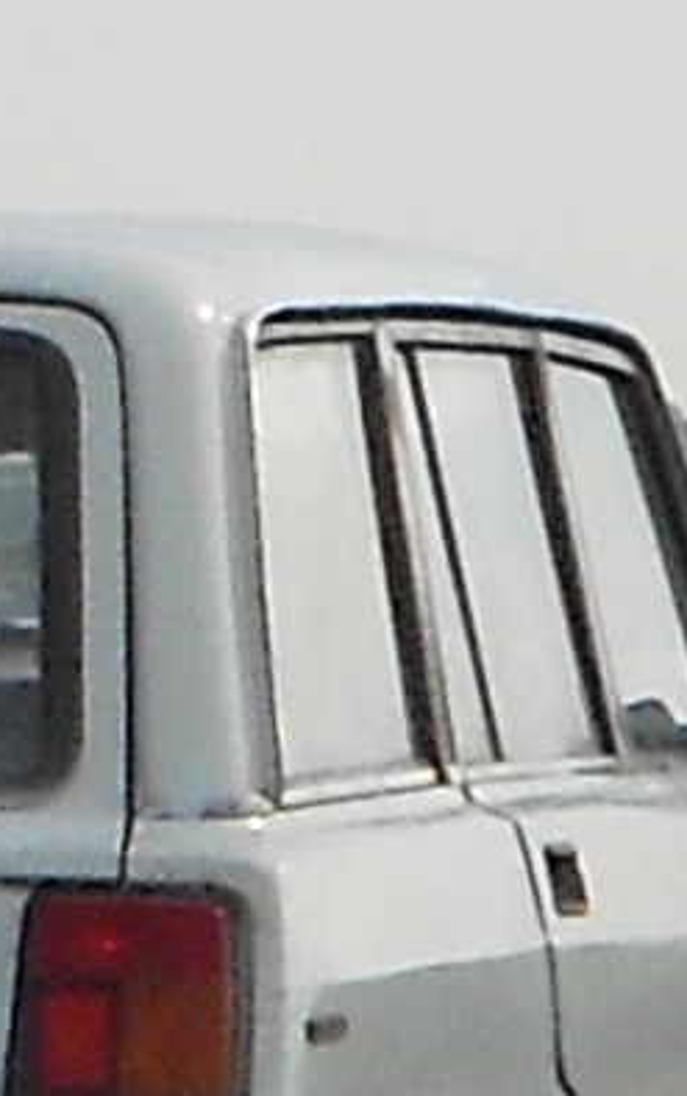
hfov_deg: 8.2
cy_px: 790
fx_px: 4723
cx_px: -217
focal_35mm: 158
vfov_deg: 13.2
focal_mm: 8.8
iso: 80
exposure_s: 1/800
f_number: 4.5
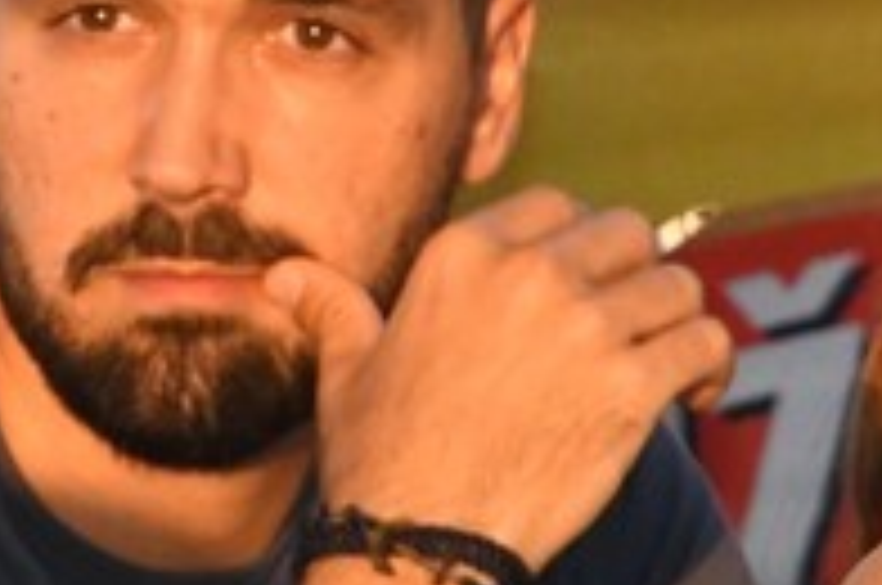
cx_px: 180
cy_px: 176
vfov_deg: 0.7
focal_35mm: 1932
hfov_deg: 1.1
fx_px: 47256
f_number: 11
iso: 6400
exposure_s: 1/250
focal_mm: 300
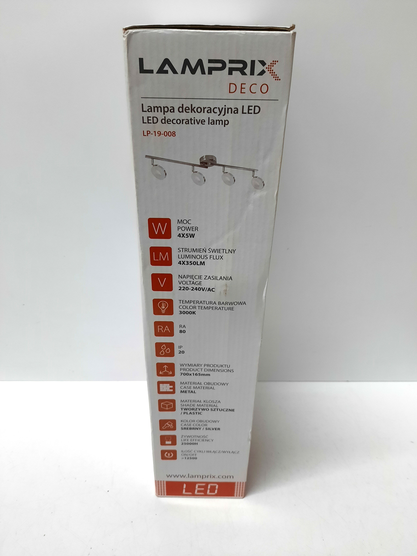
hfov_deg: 54.9
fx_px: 402
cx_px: 208
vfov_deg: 69.4
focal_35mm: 25
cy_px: 278
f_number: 2
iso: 320
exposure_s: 1/33
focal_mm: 4.6
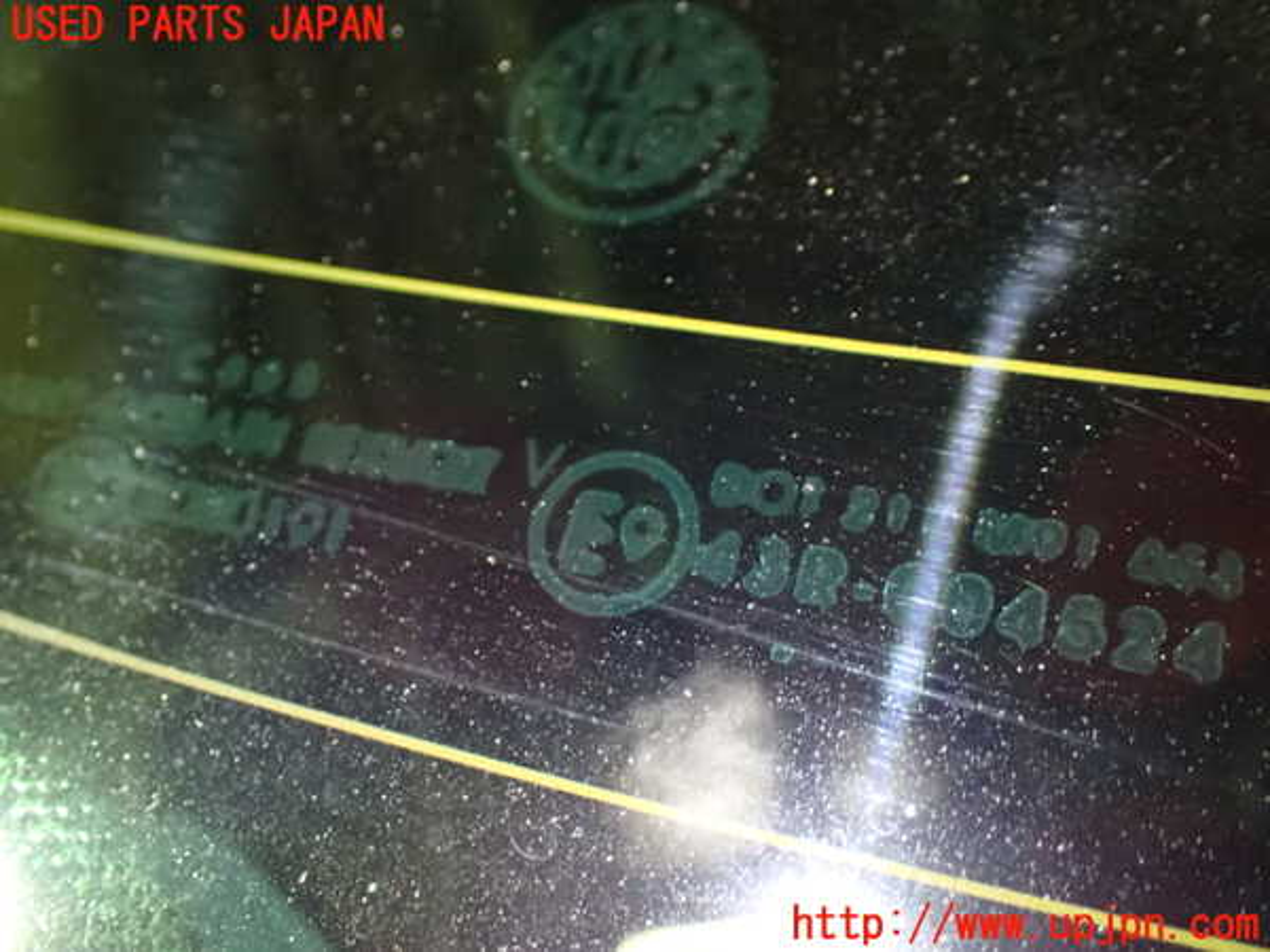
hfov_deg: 42.9
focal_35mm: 44
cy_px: 476
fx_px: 1614
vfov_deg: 32.9
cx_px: 635
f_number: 2.9
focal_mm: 7.84
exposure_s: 1/10
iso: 1600
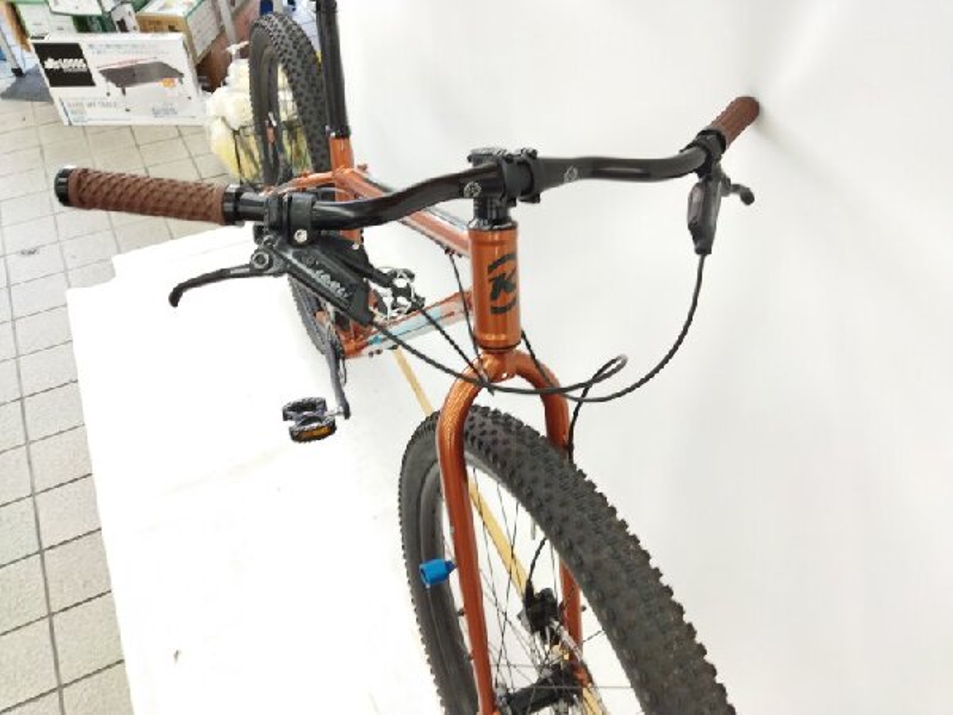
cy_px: 358
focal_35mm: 27
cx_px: 476
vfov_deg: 51.4
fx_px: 743
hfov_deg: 65.3
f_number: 1.79
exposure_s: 1/200
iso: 309
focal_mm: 4.71
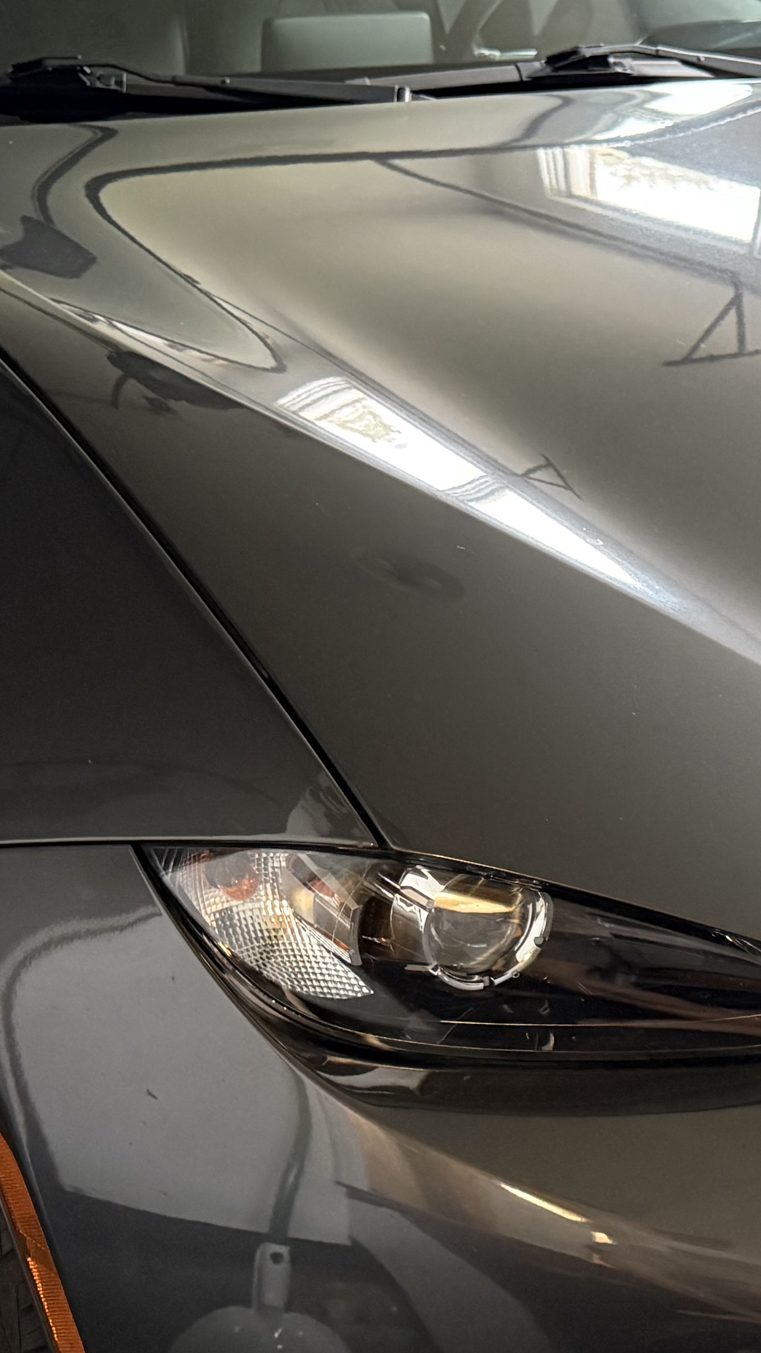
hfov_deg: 19.2
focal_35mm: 62
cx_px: 645
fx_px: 2224
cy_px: 820
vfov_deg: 33.7
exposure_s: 1/40
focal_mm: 6.76
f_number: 1.78
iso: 800
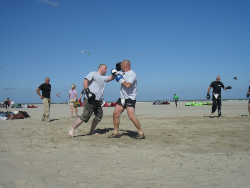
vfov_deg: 29.7
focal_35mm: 49
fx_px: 354
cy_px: 94
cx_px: 125
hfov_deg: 38.9
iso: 100
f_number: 10
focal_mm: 8.7
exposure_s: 1/350
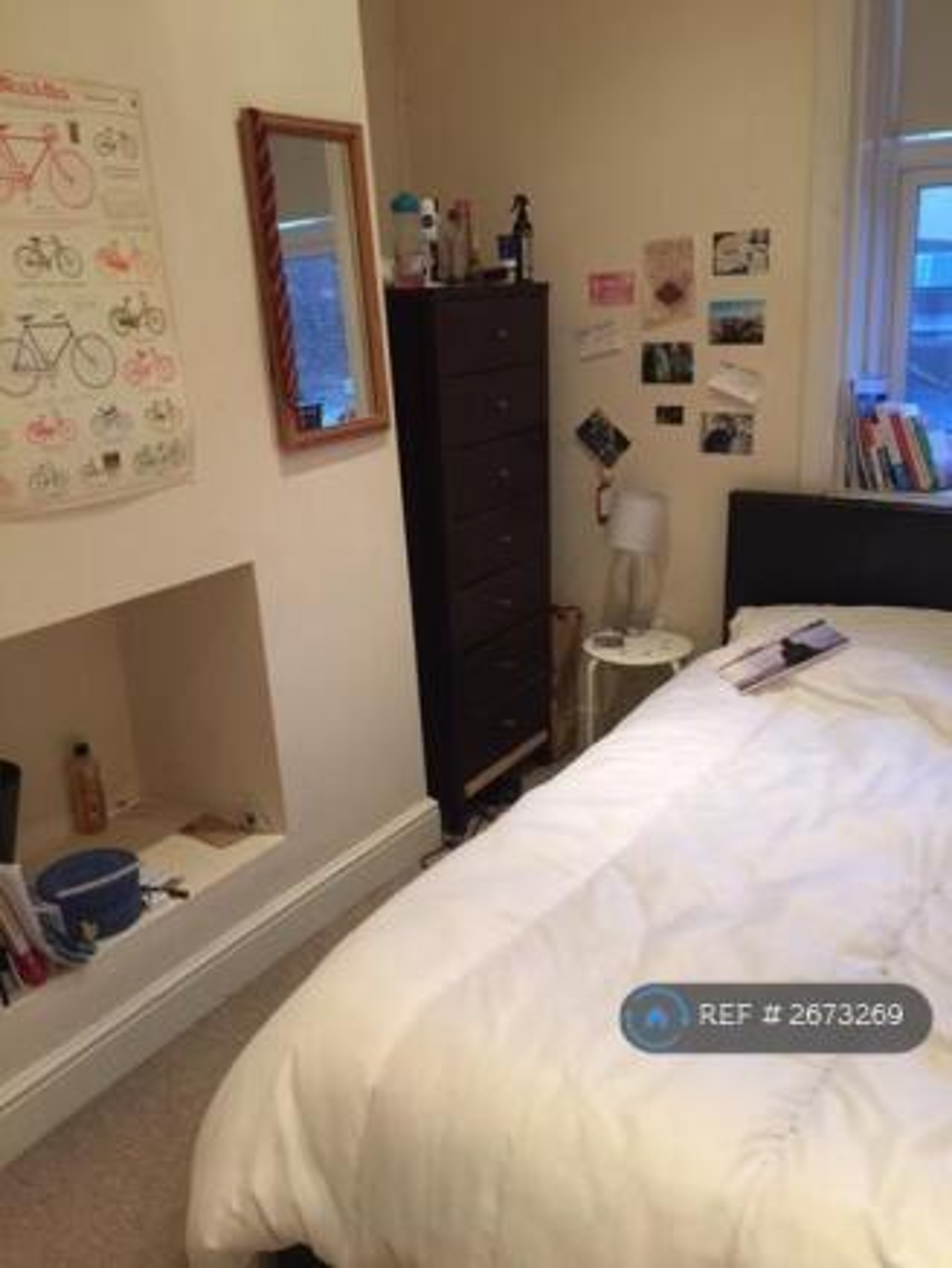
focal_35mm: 29
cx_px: 476
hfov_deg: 48.2
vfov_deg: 61.6
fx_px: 1063
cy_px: 634
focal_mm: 4.15
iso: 100
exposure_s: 1/17
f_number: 2.2
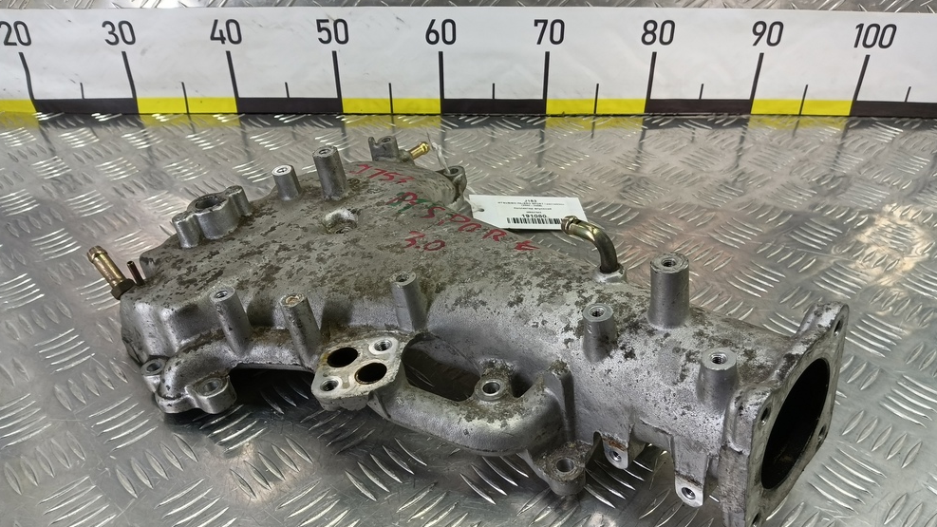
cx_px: 476
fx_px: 646
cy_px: 323
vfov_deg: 44.1
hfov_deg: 71.9
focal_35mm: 26
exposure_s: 1/50
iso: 99
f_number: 1.6
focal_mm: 4.11
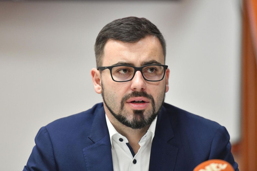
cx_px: 128
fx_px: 1428
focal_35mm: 200
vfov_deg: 6.9
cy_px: 86
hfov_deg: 10.3
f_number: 4
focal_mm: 200
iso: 2500
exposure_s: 1/200
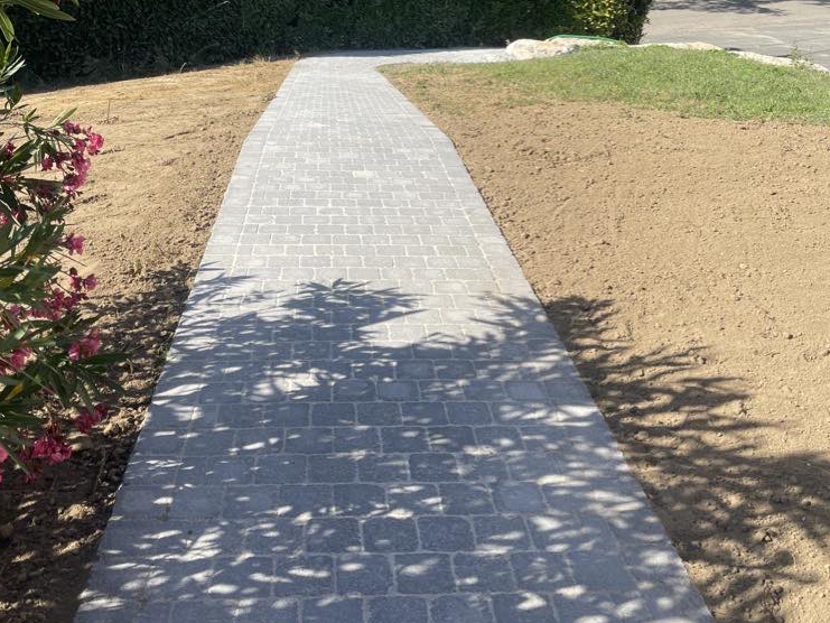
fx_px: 863
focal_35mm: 36
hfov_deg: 51.3
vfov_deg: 39.2
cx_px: 384
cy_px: 212
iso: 32
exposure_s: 1/2012
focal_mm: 5.1
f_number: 1.6
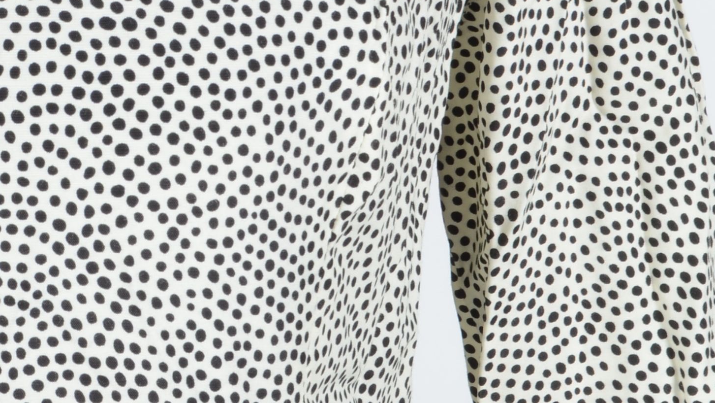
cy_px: -168
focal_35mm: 219
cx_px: -162
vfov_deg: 5.5
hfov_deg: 9.7
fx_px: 4159
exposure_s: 1/125
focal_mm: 55
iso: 200
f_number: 14
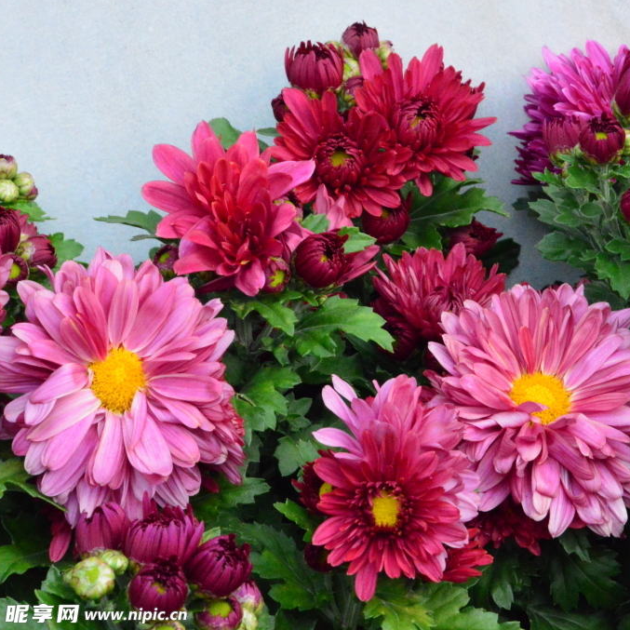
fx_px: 4839
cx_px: 467
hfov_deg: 7.4
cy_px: 314
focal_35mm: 235
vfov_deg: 7.4
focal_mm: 122
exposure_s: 1/250
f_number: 22
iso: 5600
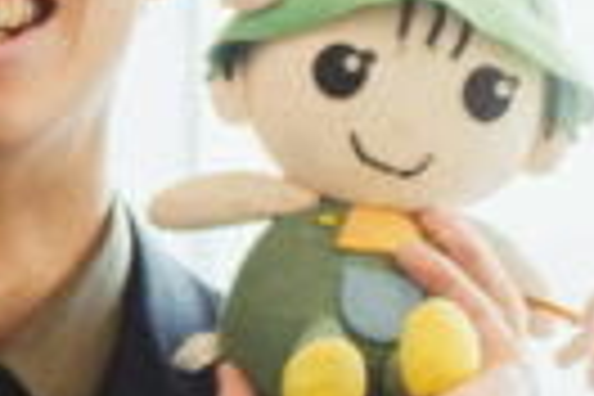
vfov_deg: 2.3
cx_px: 644
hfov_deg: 3.5
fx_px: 9833
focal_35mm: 596
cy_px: 574
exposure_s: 1/250
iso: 400
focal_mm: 77
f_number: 2.8
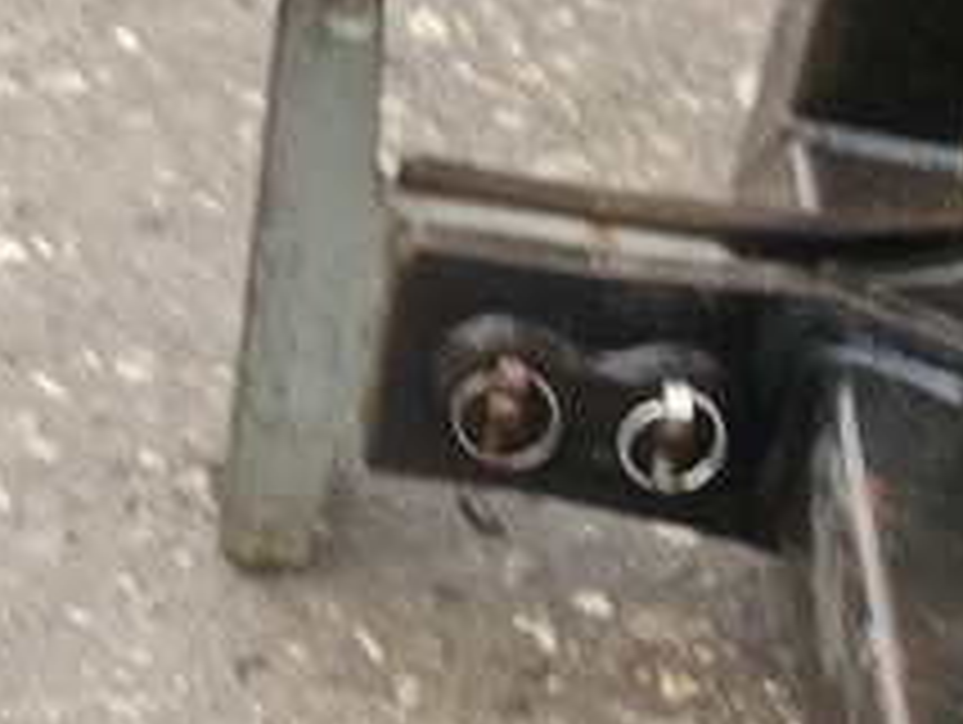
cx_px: 837
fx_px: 3064
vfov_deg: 12.5
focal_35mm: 110
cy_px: 1214
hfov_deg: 17.6
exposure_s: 1/180
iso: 250
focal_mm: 5.4
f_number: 1.8
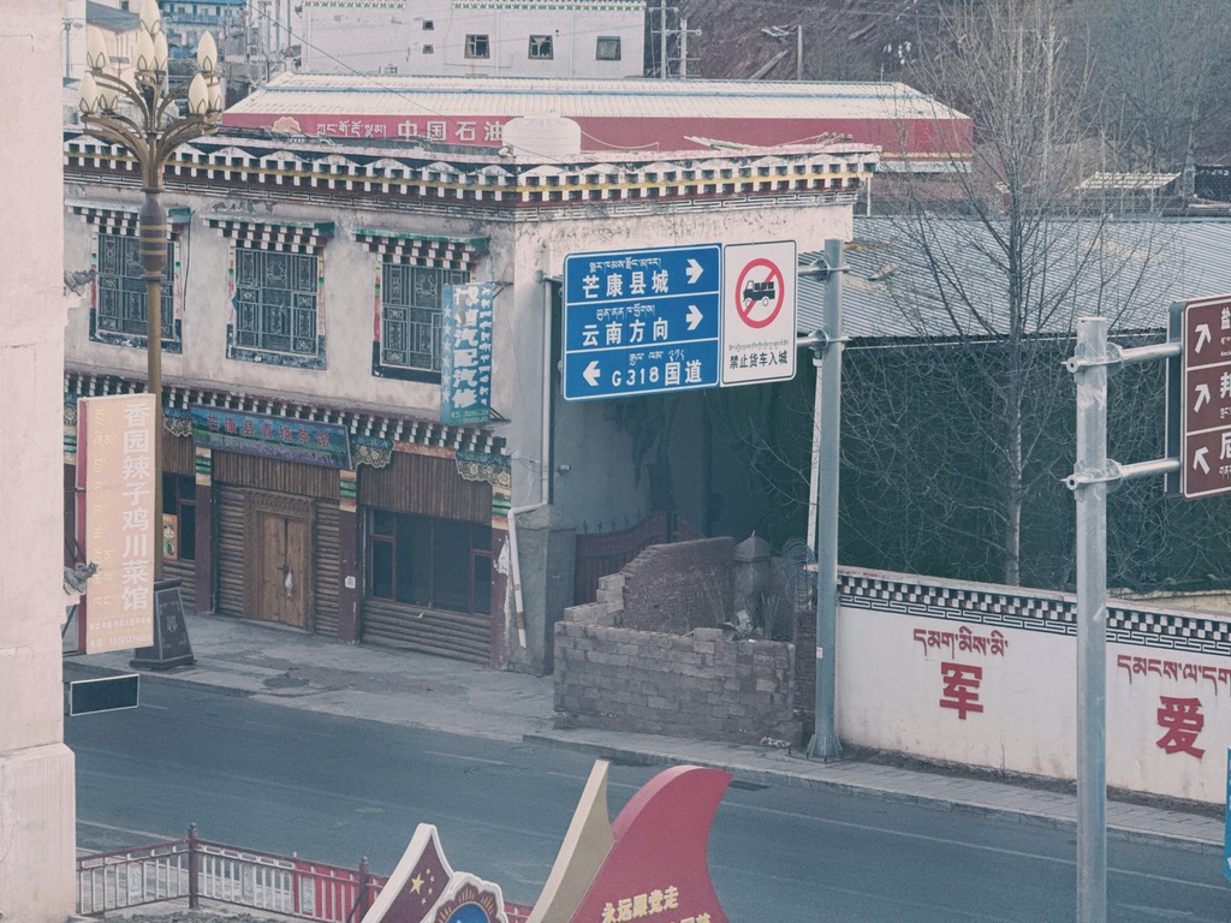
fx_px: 4267
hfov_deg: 16.4
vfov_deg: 12.3
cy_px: 462
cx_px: 616
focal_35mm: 120
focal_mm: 15.66
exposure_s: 1/100
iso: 125
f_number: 2.8
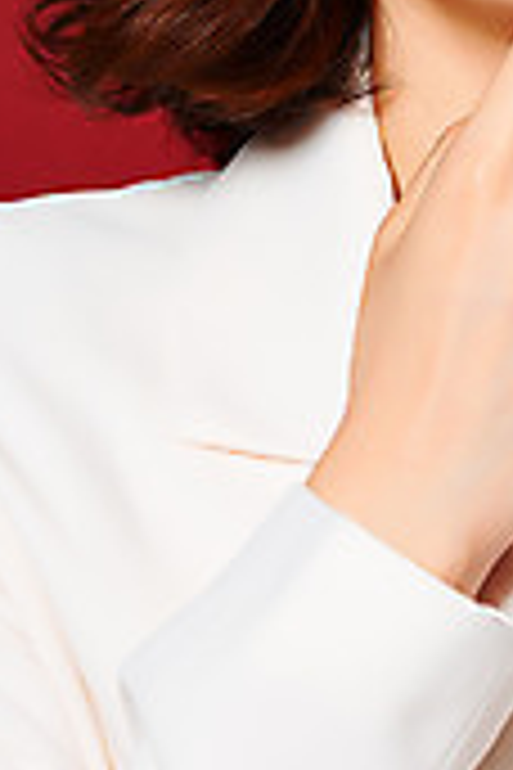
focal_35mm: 469
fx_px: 10024
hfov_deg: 2.9
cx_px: 470
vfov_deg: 4.4
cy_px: 54
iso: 100
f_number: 16
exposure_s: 1/125
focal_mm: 200
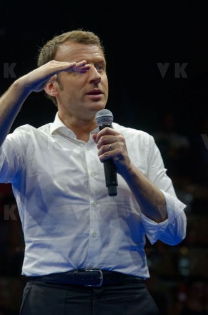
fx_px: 2633
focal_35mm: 302
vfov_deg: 6.8
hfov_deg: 4.5
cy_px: 156
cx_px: 87
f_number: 5.6
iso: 1000
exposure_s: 1/100
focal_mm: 170
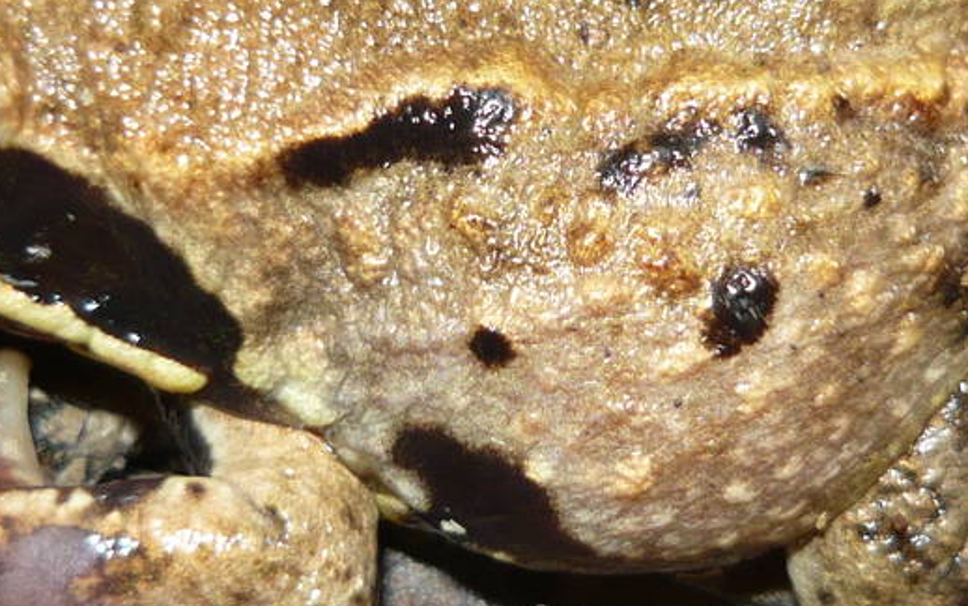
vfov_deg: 12.1
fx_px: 2850
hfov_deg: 19.3
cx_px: 512
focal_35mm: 108
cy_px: 170
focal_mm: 5.5
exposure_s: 1/30
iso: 100
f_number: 2.8
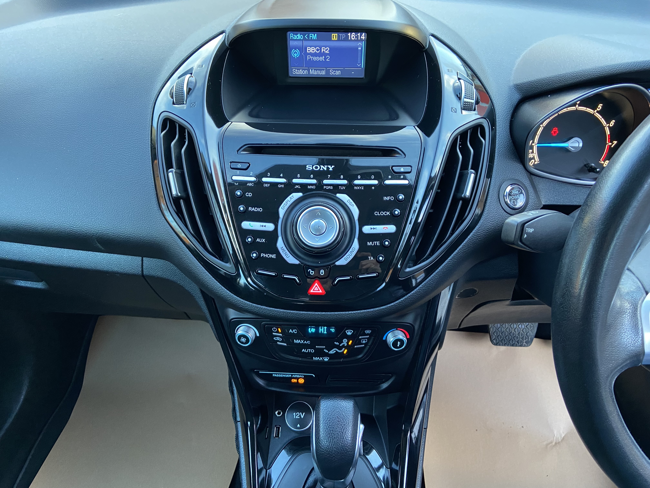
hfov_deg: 67.3
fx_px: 488
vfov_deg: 53.1
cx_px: 325
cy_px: 244
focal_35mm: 26
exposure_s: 1/60
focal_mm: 4.25
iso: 320
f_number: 1.8
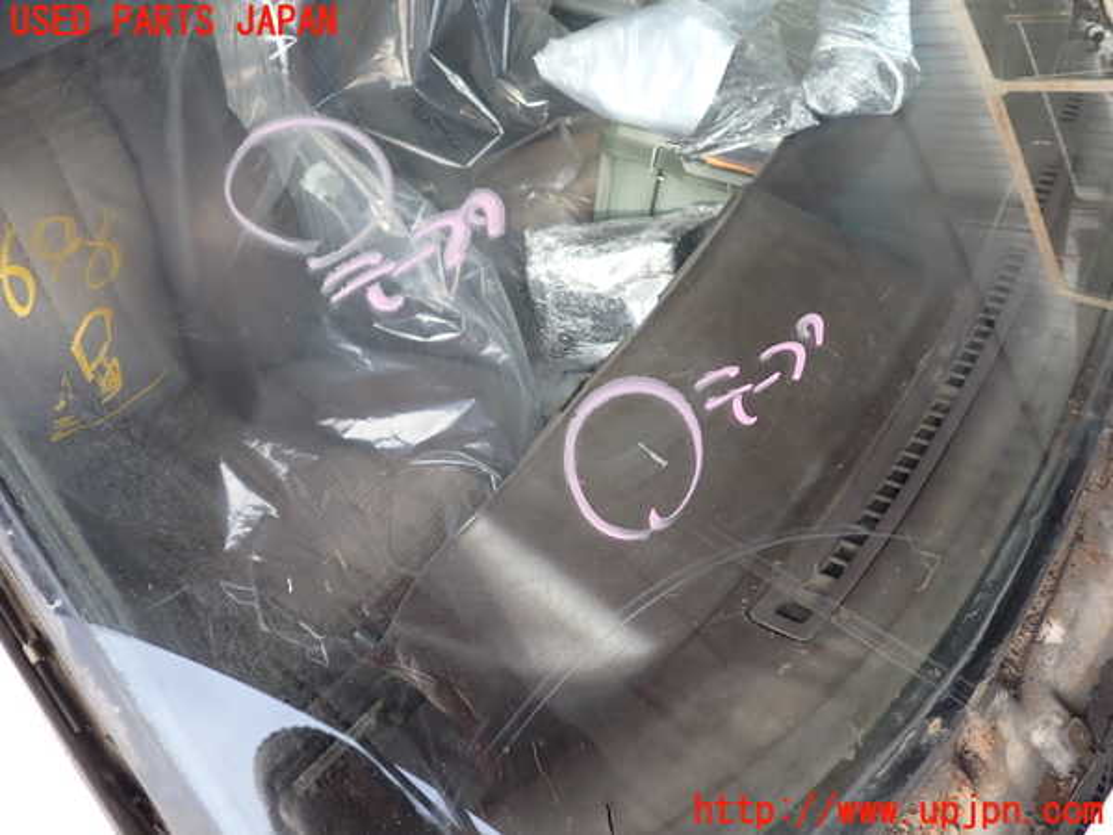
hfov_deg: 63.4
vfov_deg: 49.7
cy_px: 418
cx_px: 556
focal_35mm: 28
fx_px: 900
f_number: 2.2
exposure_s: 1/125
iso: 160
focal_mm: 5.05
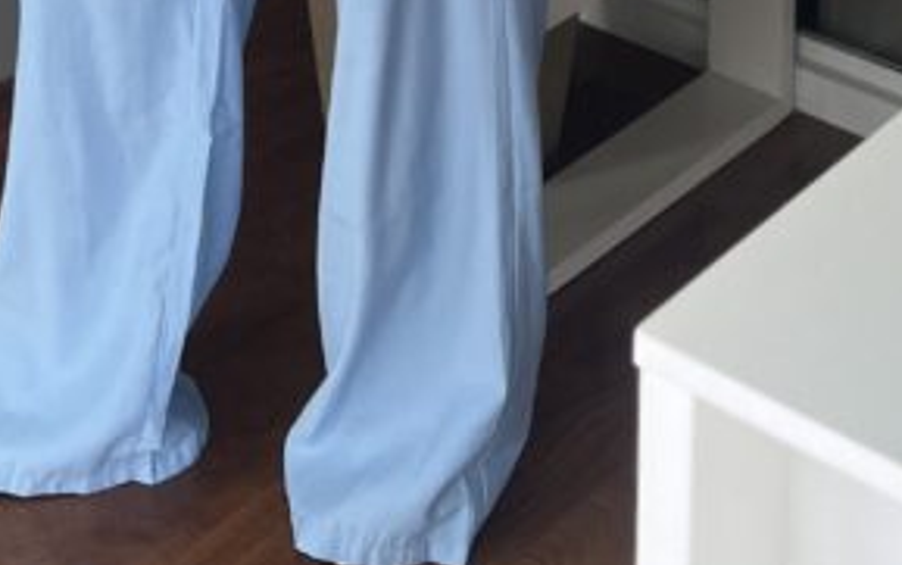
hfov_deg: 23.0
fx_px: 2189
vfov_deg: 12.2
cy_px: -729
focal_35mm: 89
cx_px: 184
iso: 50
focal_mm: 5.7
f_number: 1.5
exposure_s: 1/121
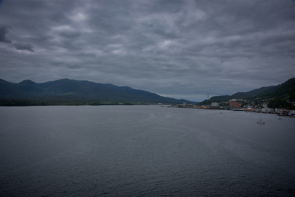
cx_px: 148
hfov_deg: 61.9
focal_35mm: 30
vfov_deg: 43.6
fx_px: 246
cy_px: 98
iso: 100
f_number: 9
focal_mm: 30
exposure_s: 1/320
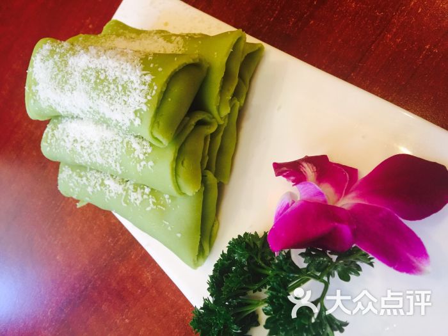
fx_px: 375
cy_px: 168
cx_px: 224
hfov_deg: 61.7
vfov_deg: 48.2
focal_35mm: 29
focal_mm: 4.15
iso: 80
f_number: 2.2
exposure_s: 1/17
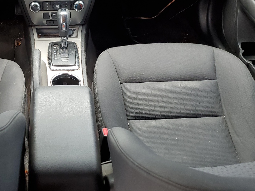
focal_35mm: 51
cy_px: 66
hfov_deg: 36.3
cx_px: 53
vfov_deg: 28.4
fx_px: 376
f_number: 1.5
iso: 61
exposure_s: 1/120
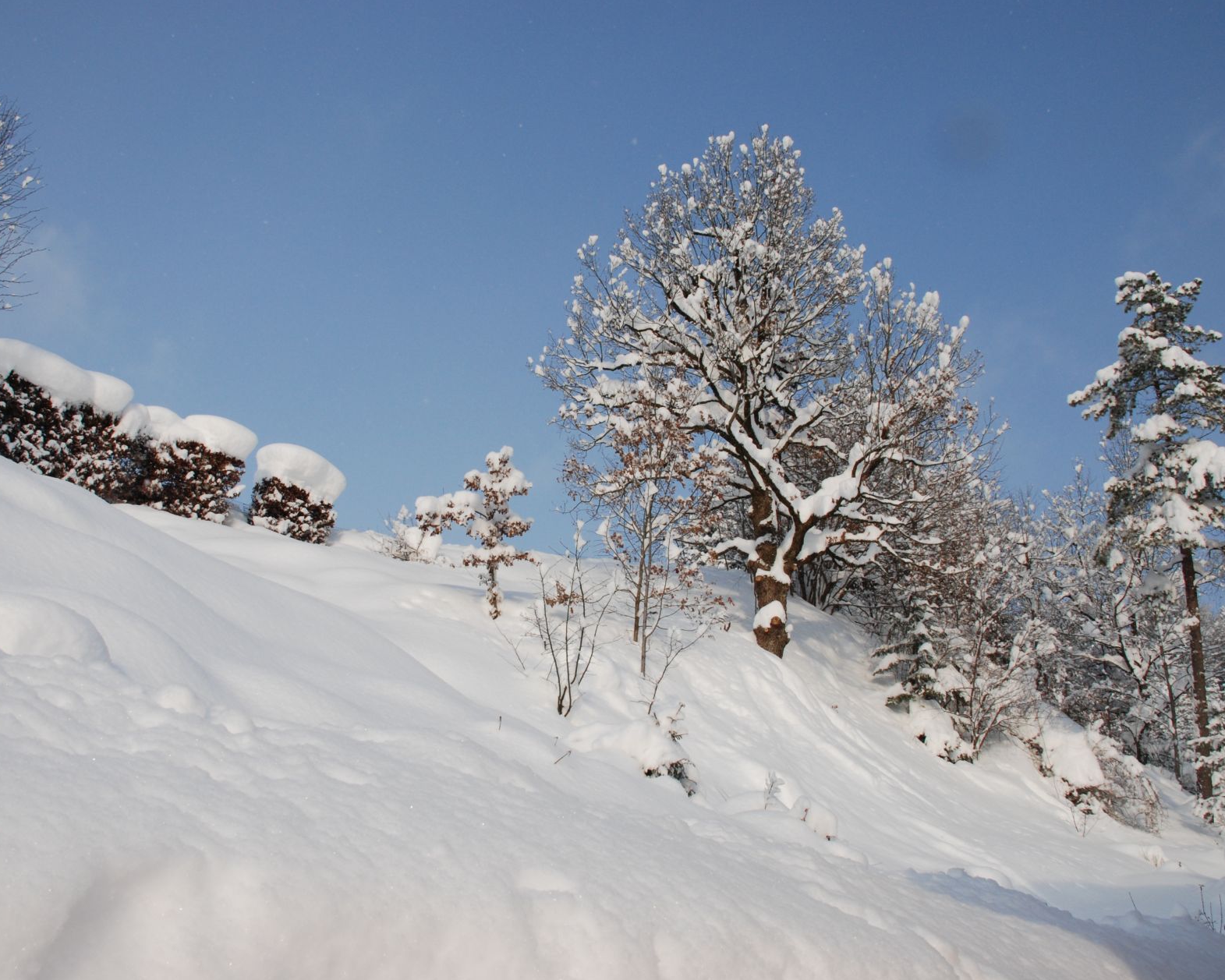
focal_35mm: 31
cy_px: 485
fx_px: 1124
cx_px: 539
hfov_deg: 57.0
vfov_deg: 47.1
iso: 320
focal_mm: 18
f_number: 10
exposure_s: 1/400
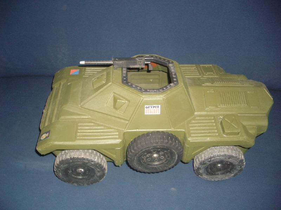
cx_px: 140
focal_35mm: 35
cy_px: 105
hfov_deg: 52.6
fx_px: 284
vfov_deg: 40.7
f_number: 2.6
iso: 100
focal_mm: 5.8
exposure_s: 1/60
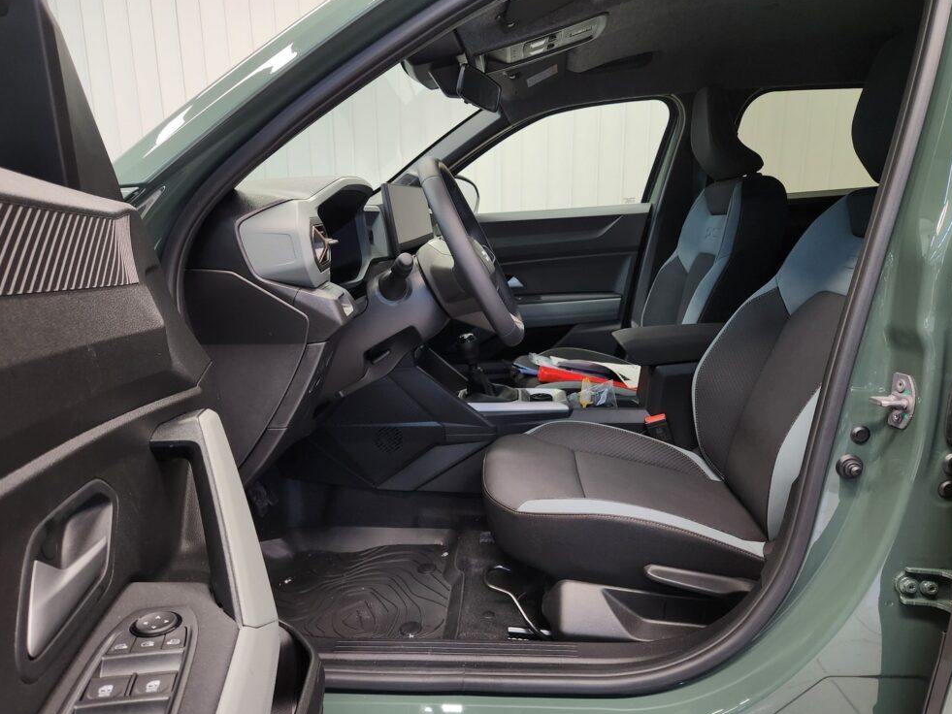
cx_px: 480
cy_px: 367
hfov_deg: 71.6
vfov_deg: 56.8
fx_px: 660
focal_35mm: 24
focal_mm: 5.4
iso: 320
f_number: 1.8
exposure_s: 1/100
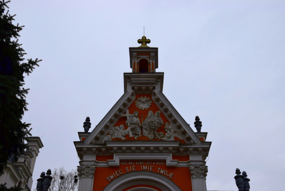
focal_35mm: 42
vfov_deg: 31.9
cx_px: 142
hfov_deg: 46.4
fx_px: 333
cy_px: 96
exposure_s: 1/500
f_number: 11
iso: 400
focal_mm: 28
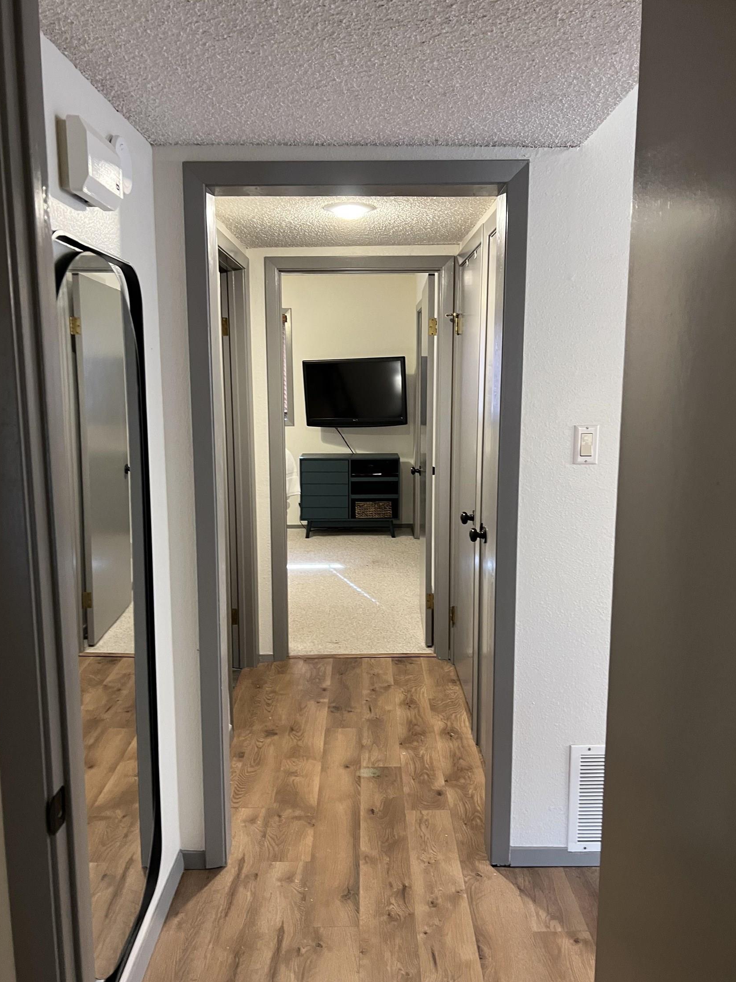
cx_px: 356
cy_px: 500
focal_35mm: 27
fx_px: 765
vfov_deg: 65.3
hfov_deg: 51.3
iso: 250
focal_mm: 5.7
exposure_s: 1/60
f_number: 1.5
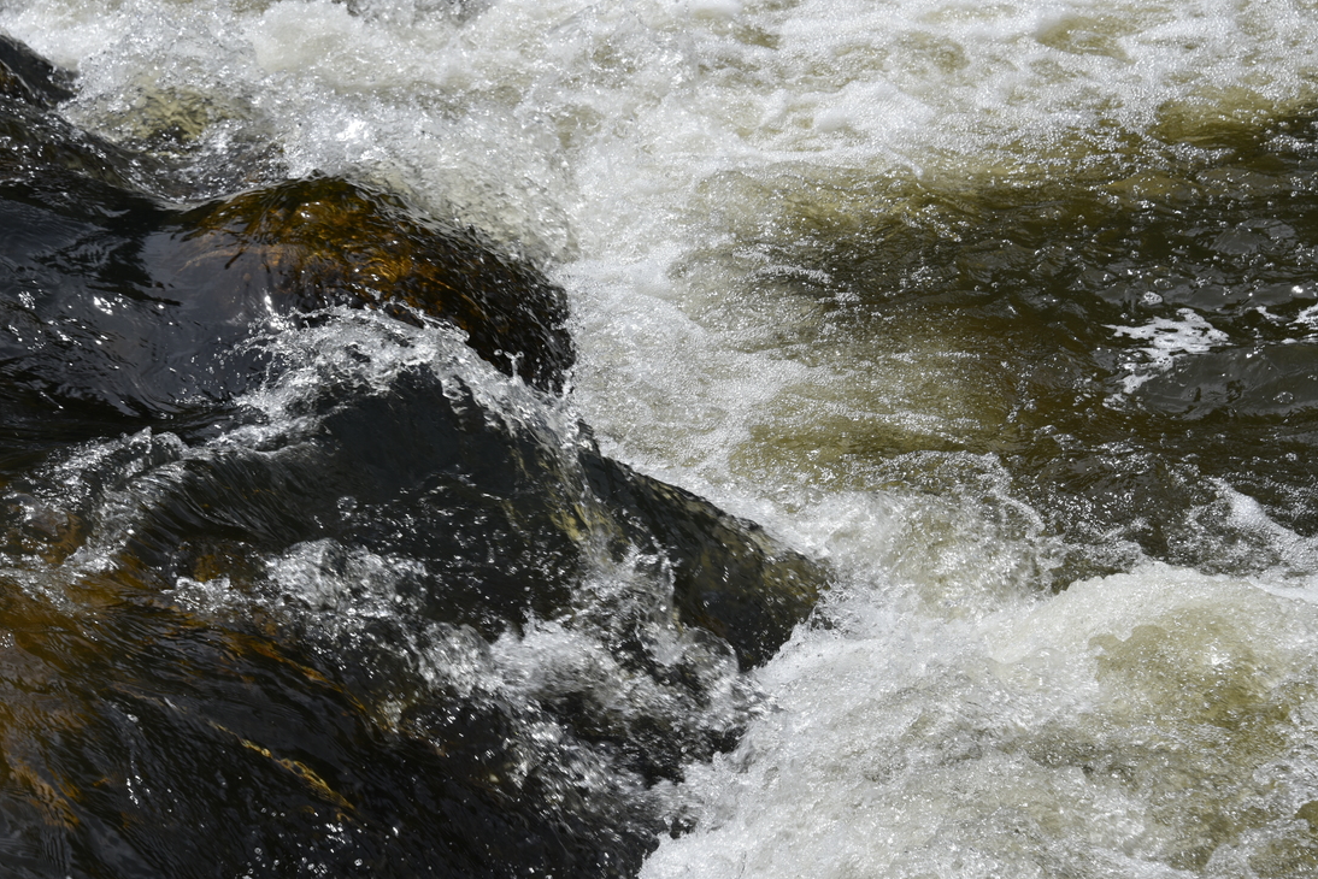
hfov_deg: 15.6
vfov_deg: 10.5
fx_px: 4797
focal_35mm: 131
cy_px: 425
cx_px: 637
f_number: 10
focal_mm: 112
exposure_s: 1/400
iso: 100
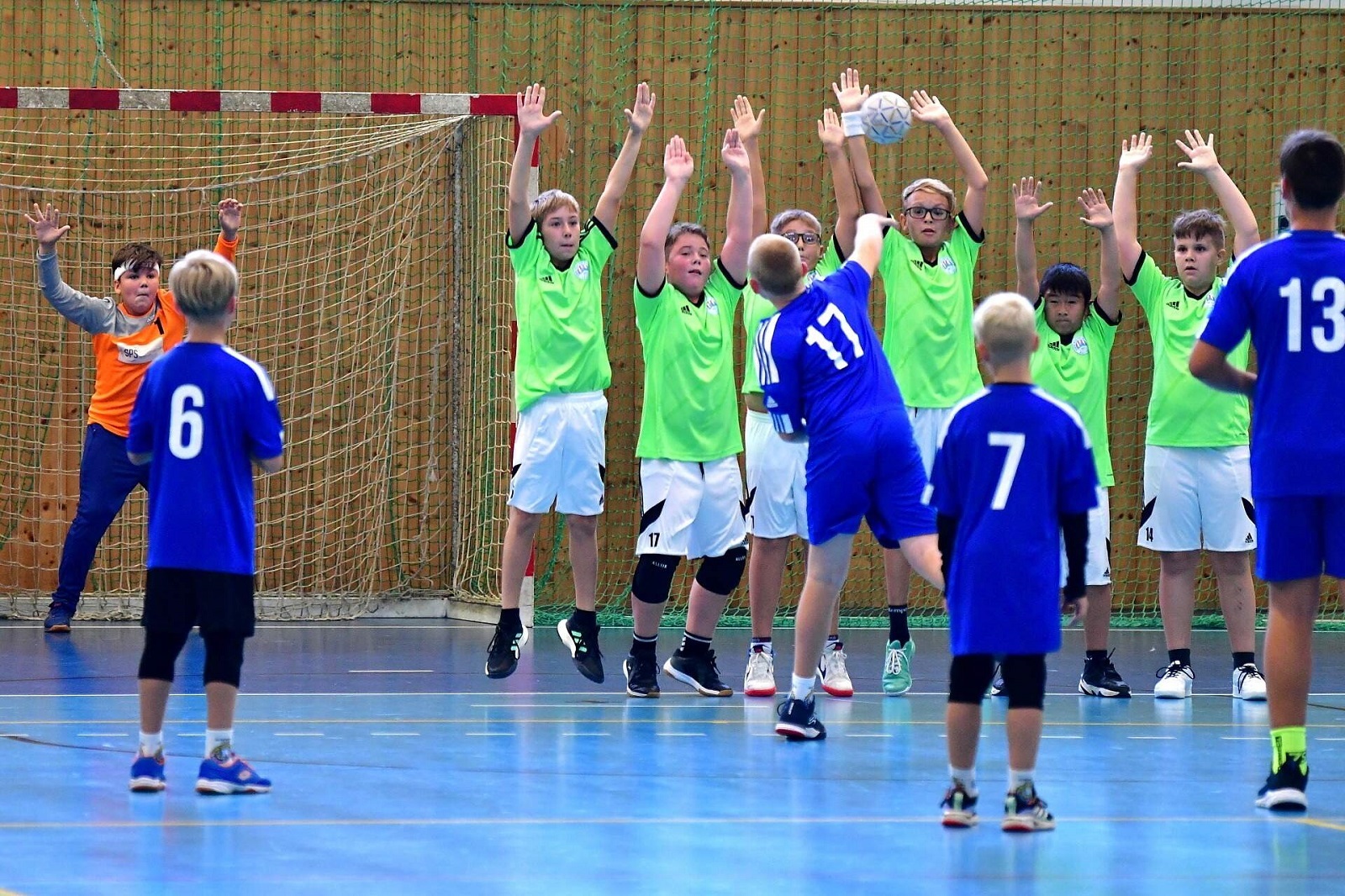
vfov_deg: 5.9
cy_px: 448
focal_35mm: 232
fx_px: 8684
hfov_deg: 8.9
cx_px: 672
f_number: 2.8
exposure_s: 1/500
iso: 2000
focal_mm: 155
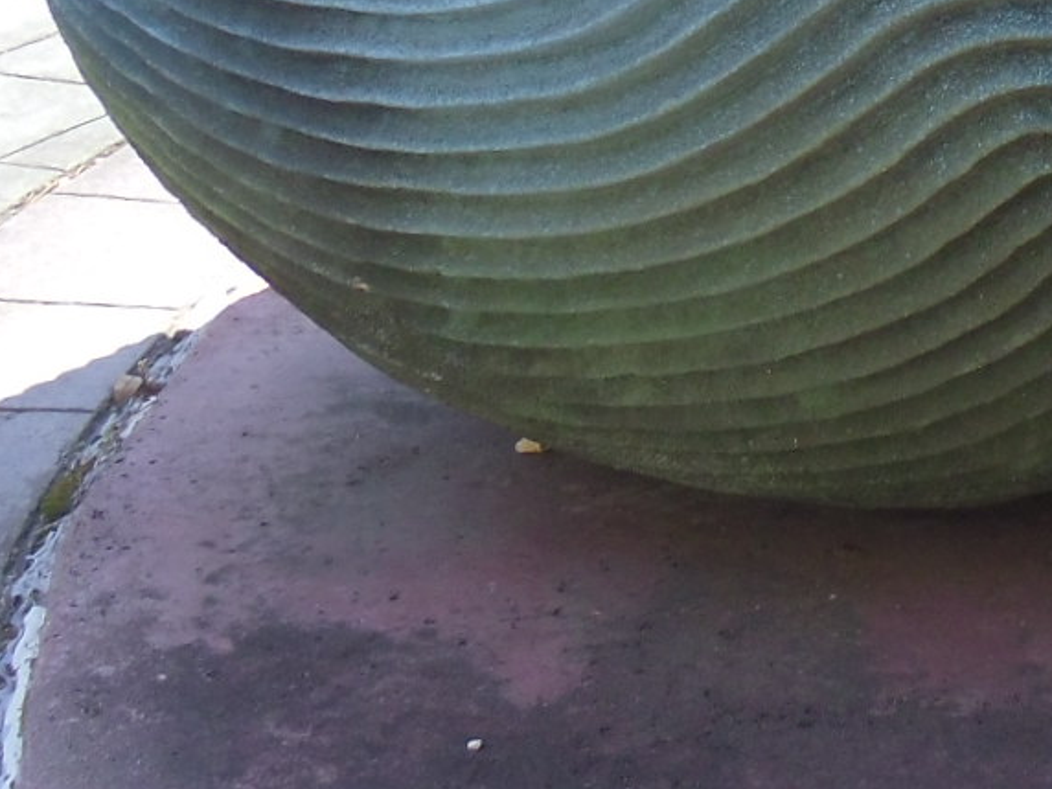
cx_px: 1081
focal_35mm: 111
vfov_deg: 12.9
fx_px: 3373
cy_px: -254
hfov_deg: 17.3
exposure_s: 1/197
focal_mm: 5.6
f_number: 3.3
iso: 80
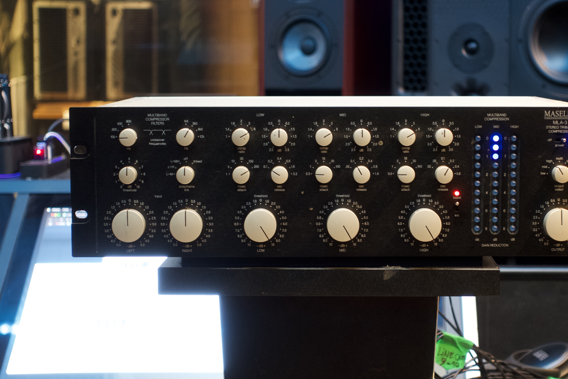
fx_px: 1294
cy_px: 172
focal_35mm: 82
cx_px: 327
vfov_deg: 16.6
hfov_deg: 24.7
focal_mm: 25.7
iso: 1000
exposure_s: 1/8
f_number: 2.8
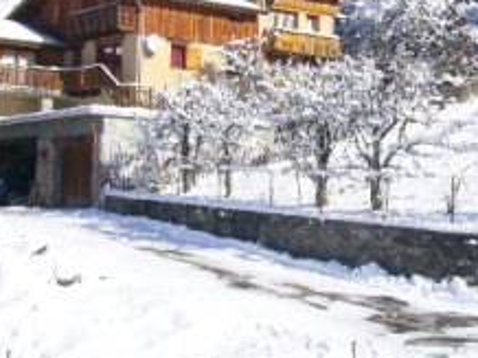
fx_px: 993
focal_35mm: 72
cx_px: 309
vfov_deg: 20.4
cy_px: 143
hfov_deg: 26.9
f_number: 5.6
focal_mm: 5.8
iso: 80
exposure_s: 1/500
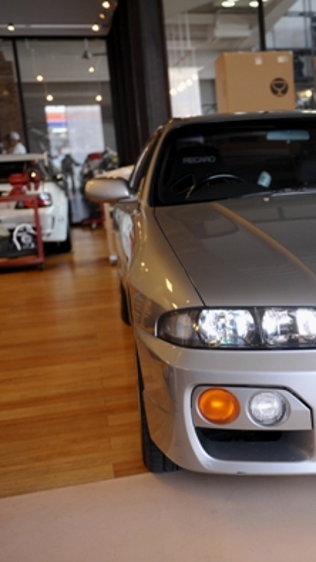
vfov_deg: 38.5
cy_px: 280
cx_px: 359
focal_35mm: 54
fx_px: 805
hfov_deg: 21.0
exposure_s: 1/30
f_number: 2.8
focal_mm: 34
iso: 400
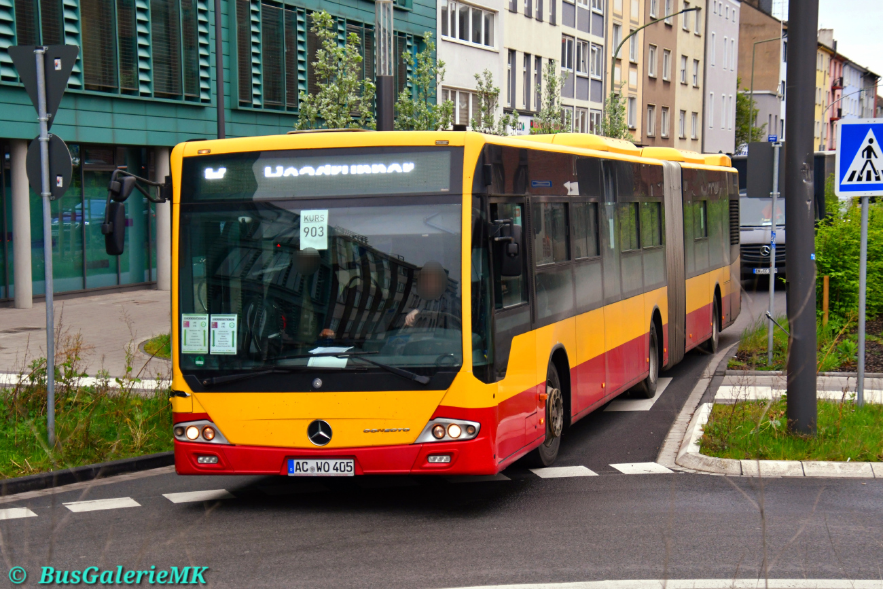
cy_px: 294
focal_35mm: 69
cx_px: 442
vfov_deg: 19.7
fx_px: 1692
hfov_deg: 29.2
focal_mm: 46
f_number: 4
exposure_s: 1/1000
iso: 1100
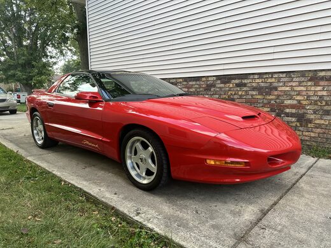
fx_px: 229
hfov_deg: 71.6
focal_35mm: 24
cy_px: 124
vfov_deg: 56.8
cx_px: 166
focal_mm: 6.86
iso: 80
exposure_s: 1/379
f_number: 1.78
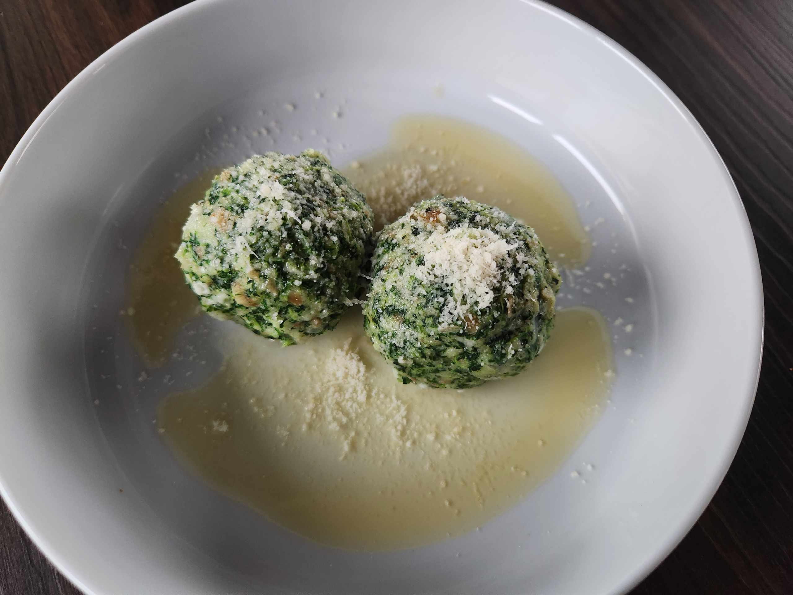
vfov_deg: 58.9
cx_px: 396
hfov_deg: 73.9
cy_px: 298
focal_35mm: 23
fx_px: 527
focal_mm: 5.4
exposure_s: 1/60
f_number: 1.8
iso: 500
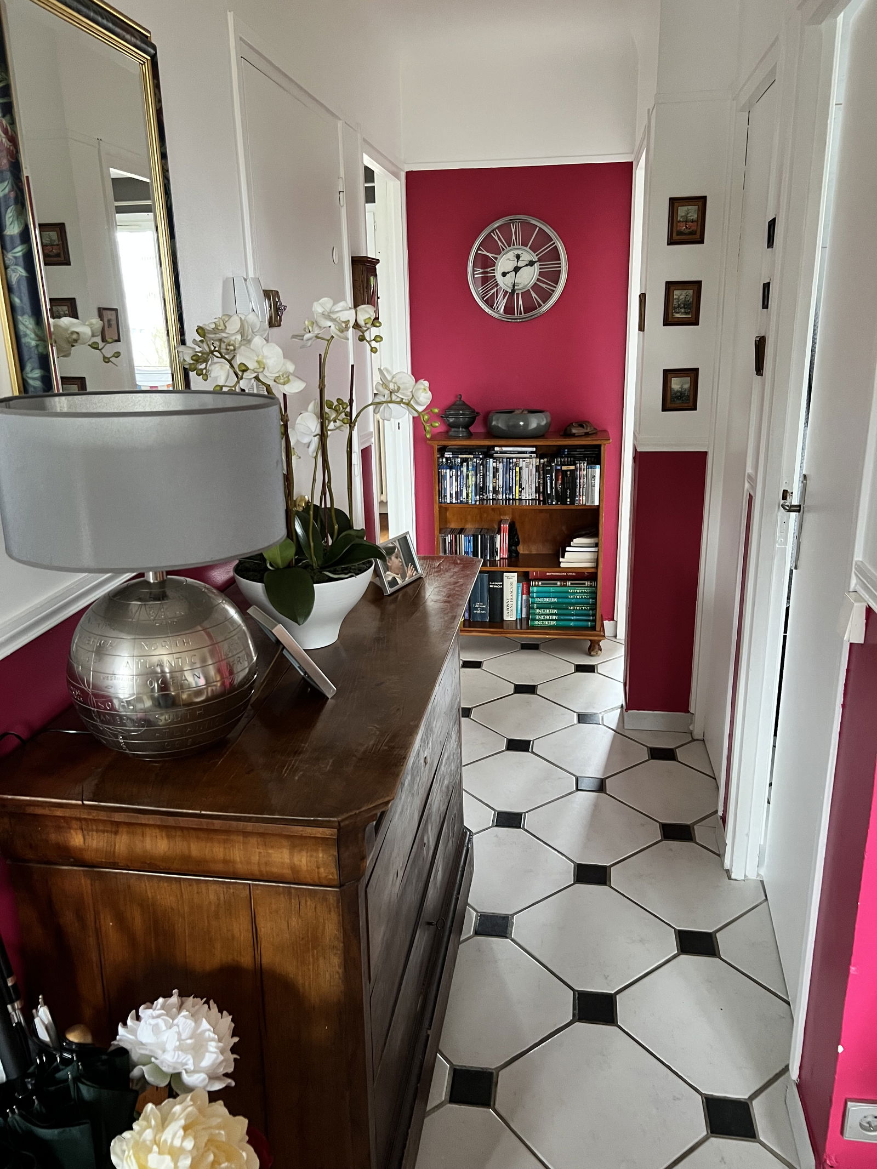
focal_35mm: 26
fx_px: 878
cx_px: 438
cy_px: 584
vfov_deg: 67.3
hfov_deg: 53.1
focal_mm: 5.7
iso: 500
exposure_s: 1/48
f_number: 1.5
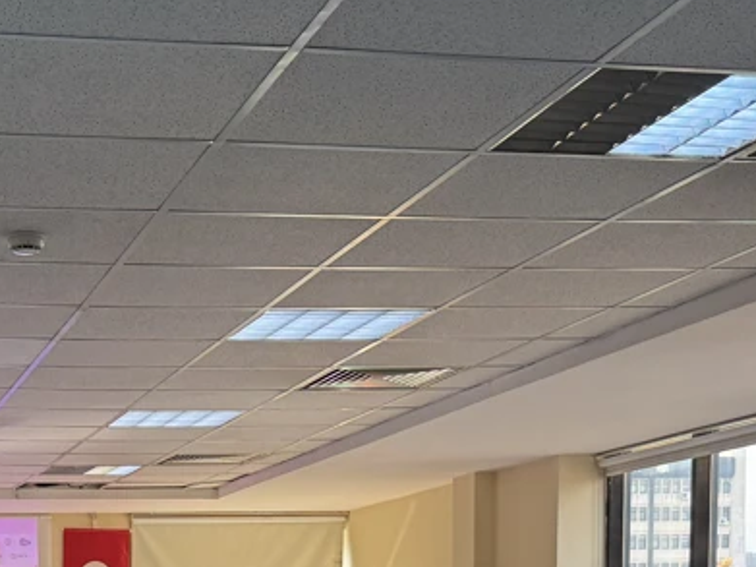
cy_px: 772
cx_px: 79
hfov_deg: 23.5
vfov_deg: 17.0
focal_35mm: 81
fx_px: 1768
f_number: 1.78
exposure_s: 1/100
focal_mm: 6.76
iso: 160
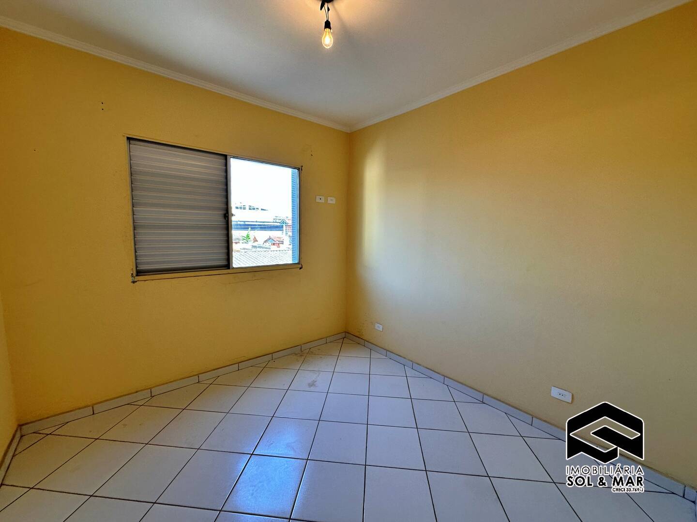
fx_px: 282
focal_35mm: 14
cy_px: 261
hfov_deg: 102.1
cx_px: 348
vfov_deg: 85.7
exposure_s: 1/120
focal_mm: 2.22
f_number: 2.2
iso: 80
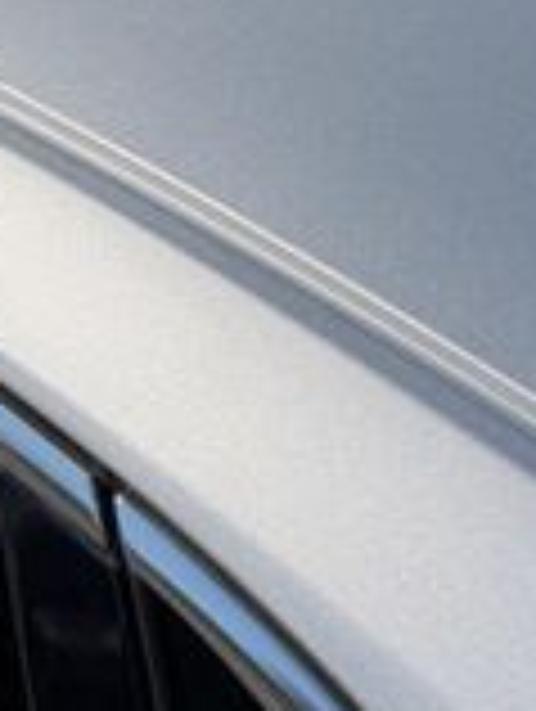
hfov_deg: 15.2
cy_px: 45
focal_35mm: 97
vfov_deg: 19.7
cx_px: 437
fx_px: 1997
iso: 100
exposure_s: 1/10309
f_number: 1.78
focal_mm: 6.76
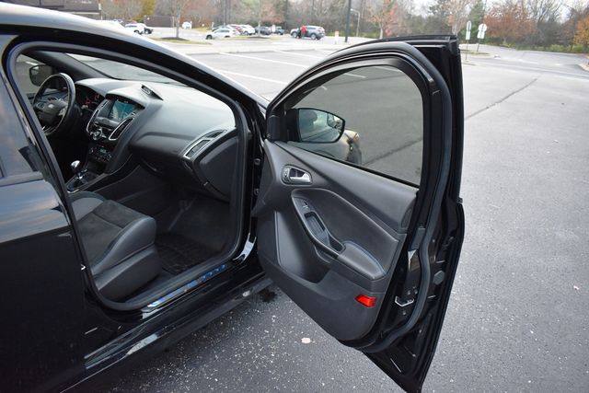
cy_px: 196
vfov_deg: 48.0
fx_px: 442
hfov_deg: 67.4
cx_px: 294
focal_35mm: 27
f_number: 3.5
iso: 1250
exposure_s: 1/125
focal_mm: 18
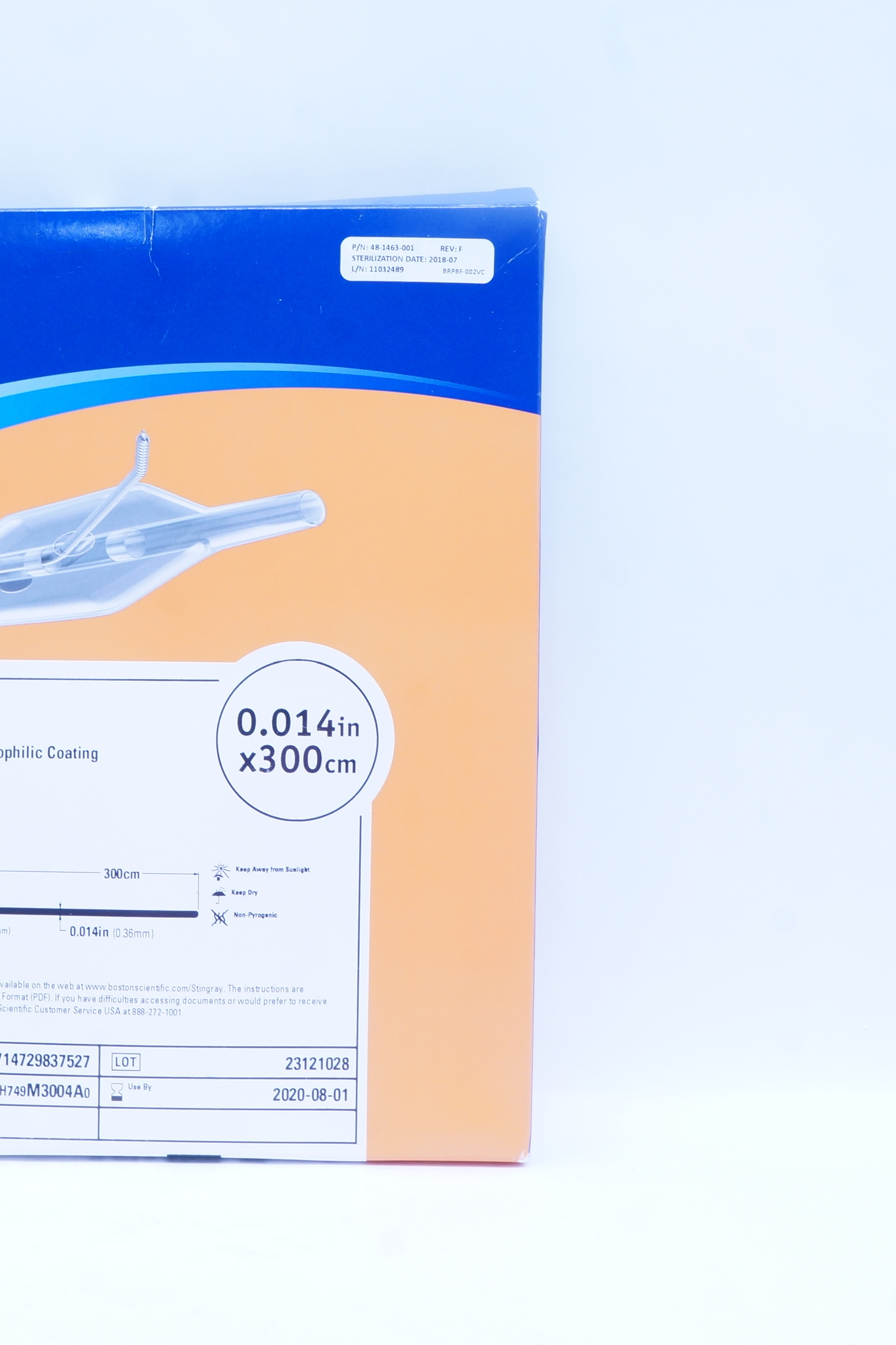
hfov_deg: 24.0
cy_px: 667
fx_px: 2053
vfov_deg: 36.2
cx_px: 120
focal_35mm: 55
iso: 400
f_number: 13
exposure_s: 1/10
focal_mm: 24
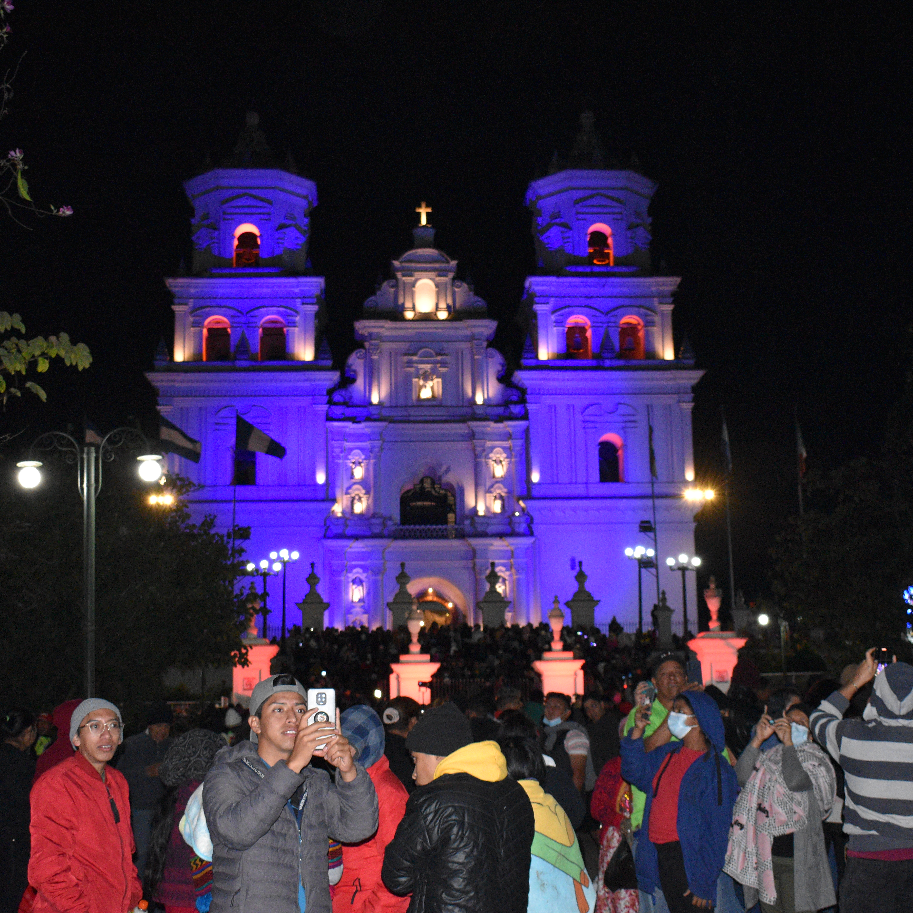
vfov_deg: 34.7
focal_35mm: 49
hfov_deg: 34.7
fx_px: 1462
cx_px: 466
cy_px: 464
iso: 3200
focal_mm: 24
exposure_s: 1/60
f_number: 4
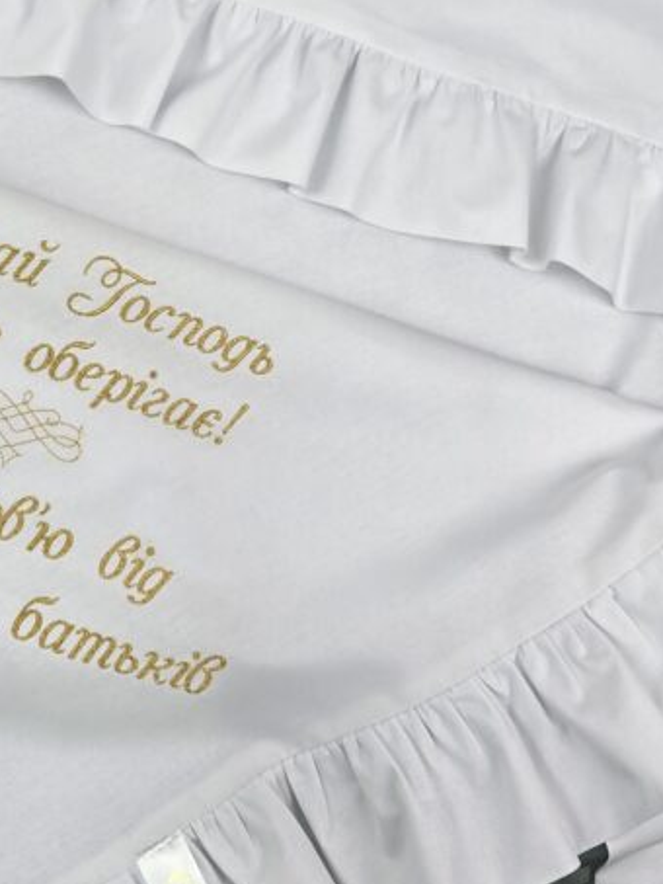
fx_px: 1327
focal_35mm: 52
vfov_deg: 35.6
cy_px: 180
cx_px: 140
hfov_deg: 27.5
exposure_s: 1/100
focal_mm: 6.3
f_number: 1.7
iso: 32
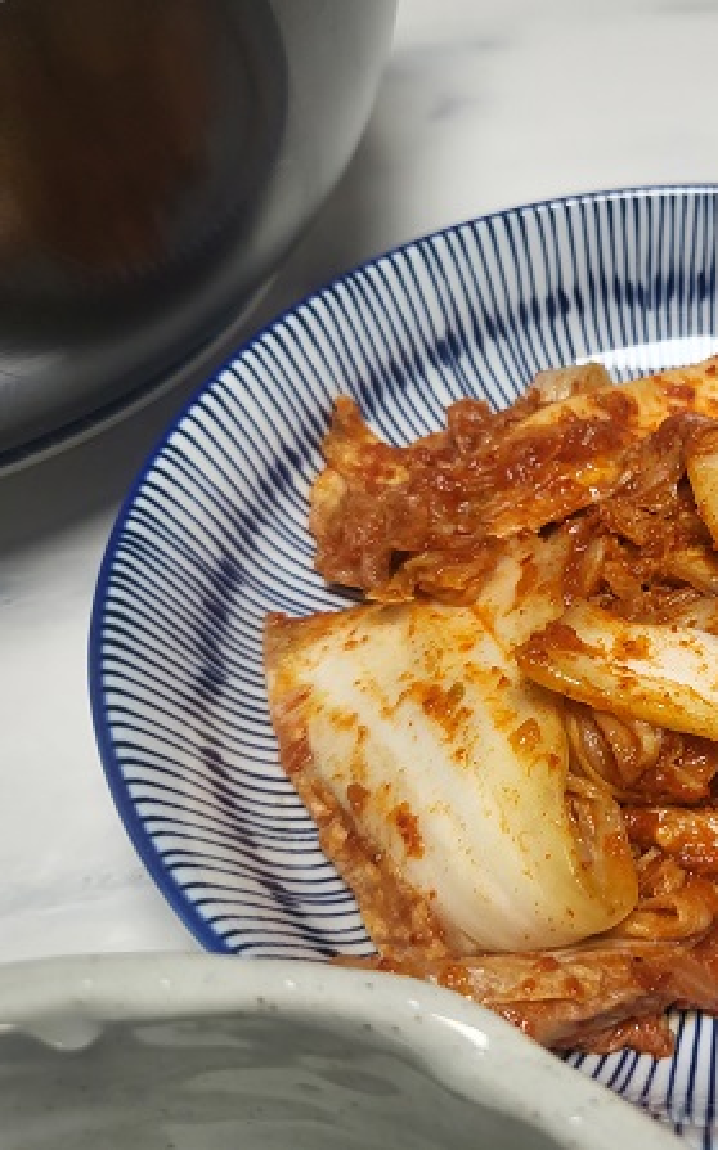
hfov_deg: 32.1
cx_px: 690
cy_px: 574
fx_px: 1160
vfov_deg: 52.8
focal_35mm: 37
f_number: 1.8
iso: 125
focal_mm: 4.25
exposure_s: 1/120
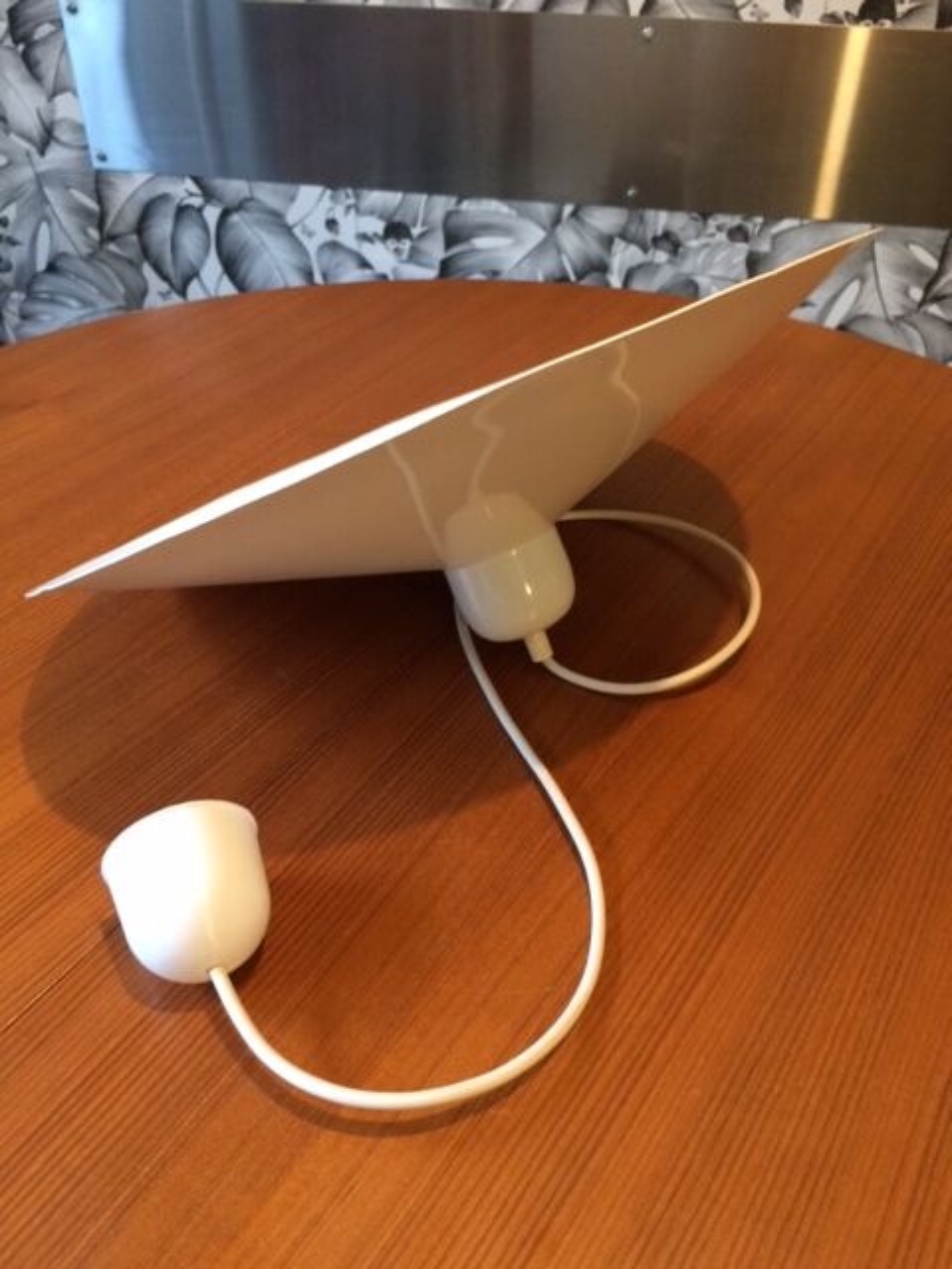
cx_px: 476
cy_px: 634
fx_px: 1063
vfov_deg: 61.7
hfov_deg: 48.2
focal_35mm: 29
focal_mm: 4.15
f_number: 2.2
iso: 320
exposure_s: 1/20
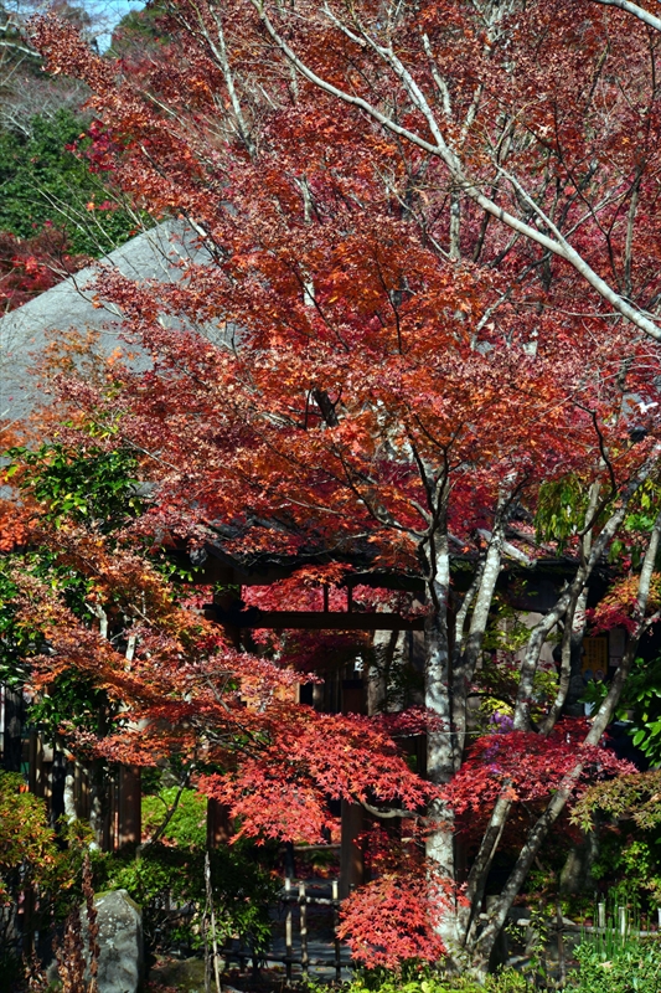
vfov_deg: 19.8
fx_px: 2847
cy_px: 496
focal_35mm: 103
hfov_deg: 13.2
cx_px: 330
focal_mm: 68.9
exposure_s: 1/320
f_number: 5.6
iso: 100
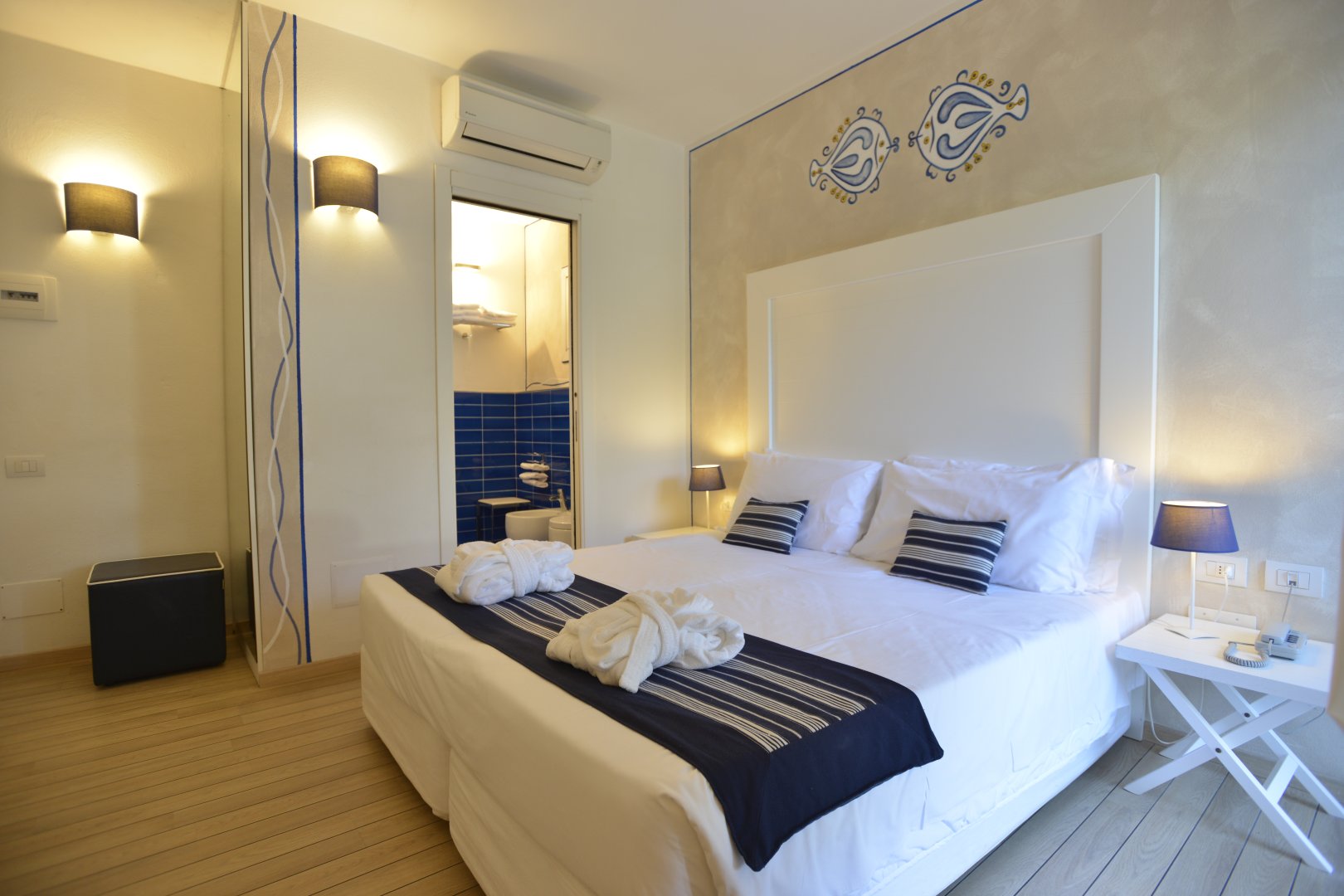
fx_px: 635
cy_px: 448
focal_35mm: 17
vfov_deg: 70.4
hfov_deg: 93.3
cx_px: 672
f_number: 3.5
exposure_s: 1/60
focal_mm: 17
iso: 320
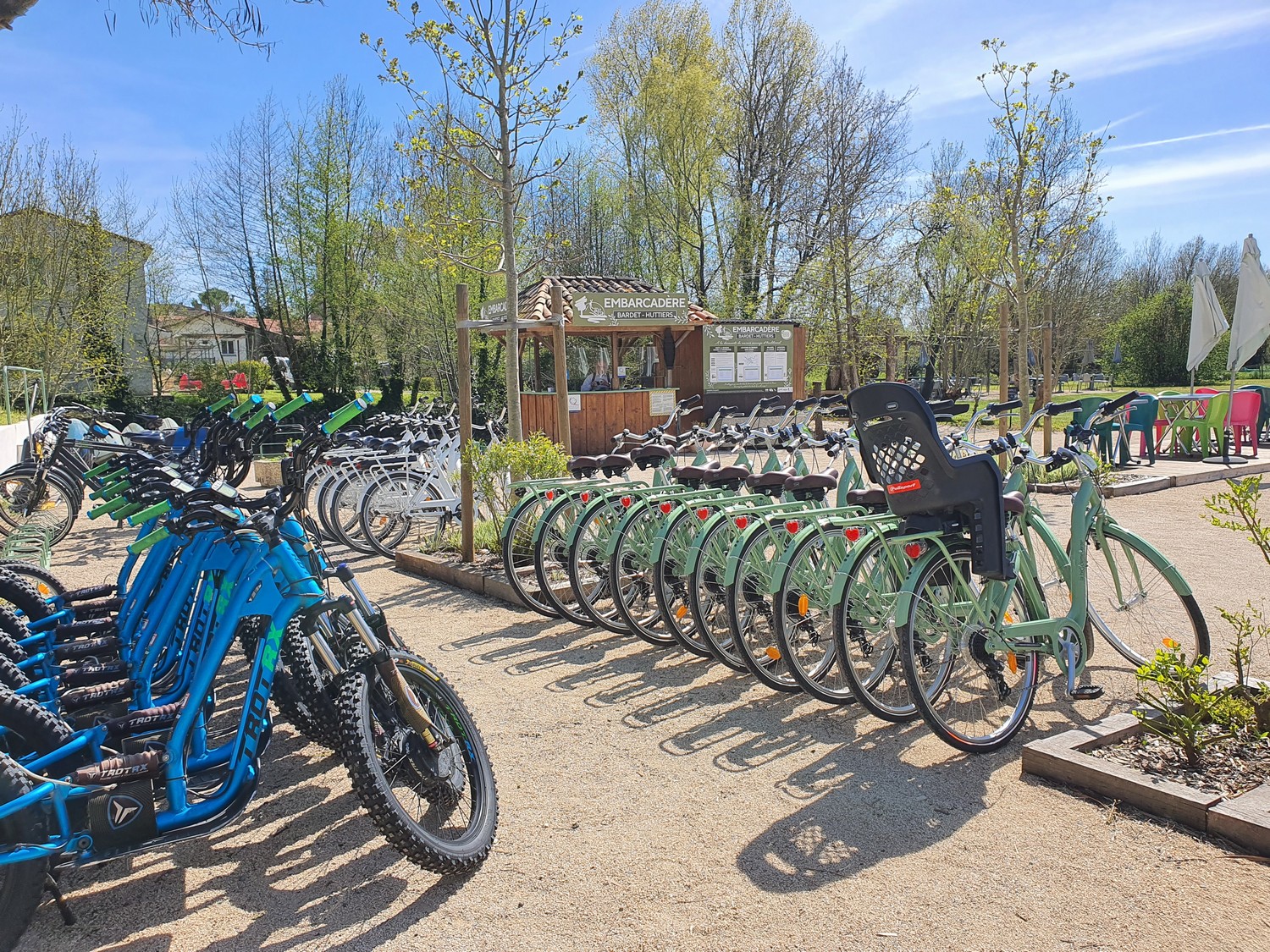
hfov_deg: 67.3
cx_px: 635
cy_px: 476
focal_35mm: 26
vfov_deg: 53.1
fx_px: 954
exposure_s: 1/1596
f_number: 2.4
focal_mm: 4.3
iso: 50
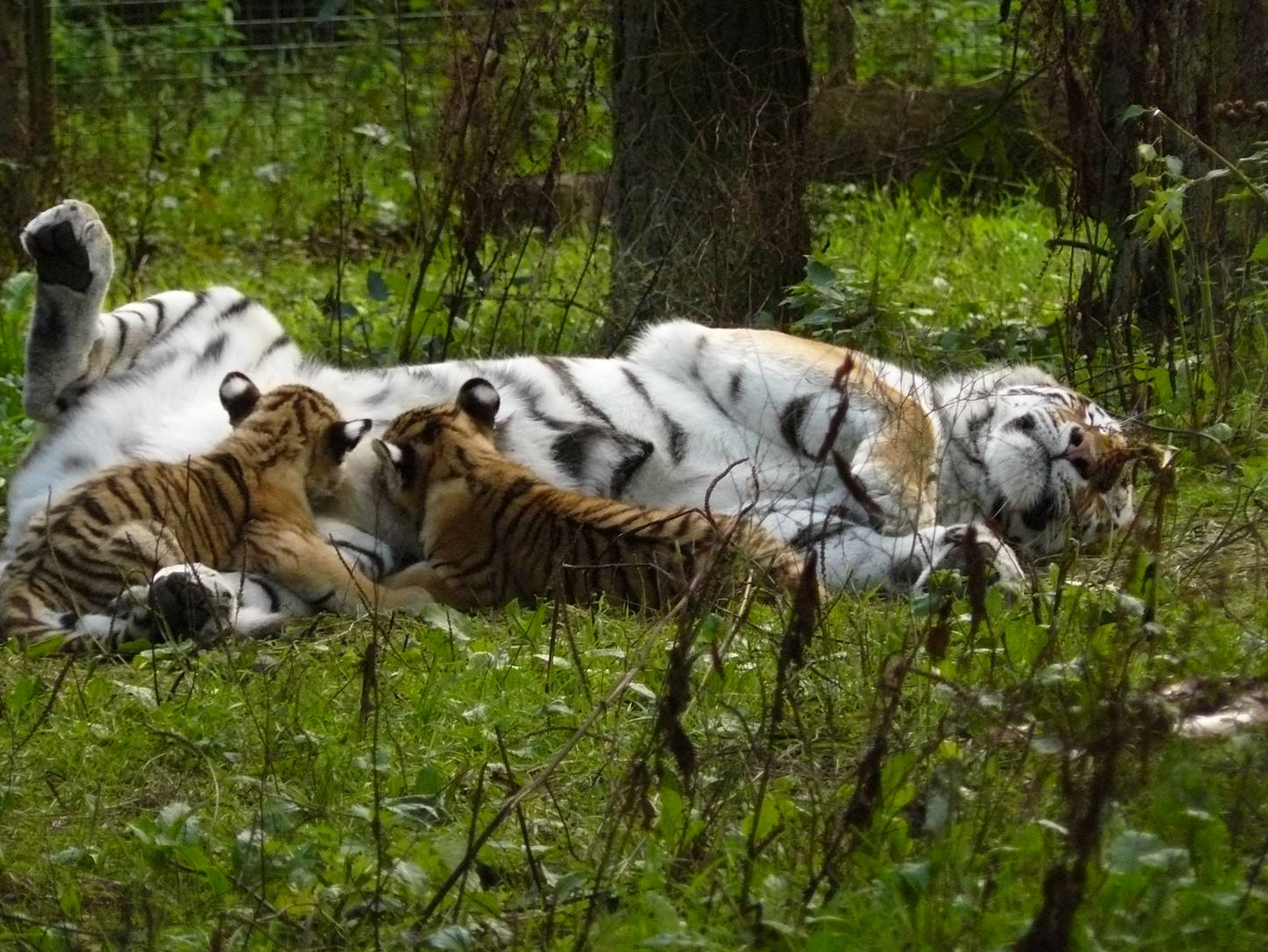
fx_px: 12640
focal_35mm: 345
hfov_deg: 5.7
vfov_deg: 4.3
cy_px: 524
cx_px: 639
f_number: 3.3
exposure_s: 1/125
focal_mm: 51.8
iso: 320
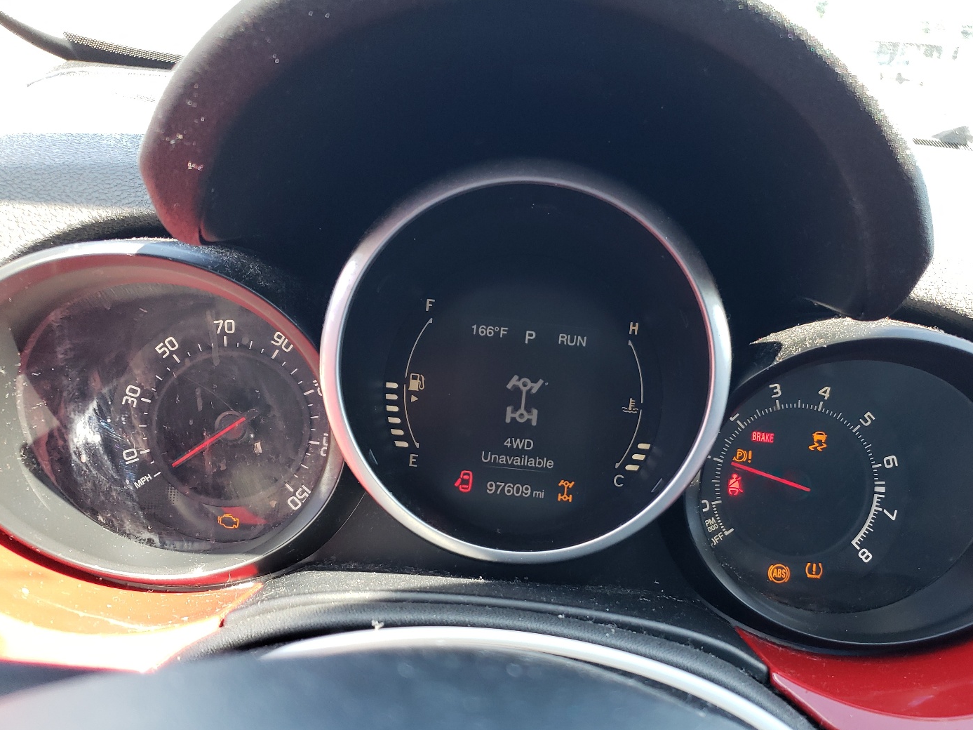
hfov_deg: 59.7
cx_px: 560
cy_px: 420
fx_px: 843
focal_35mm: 30
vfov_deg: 46.6
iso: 66
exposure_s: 1/120
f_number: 1.5
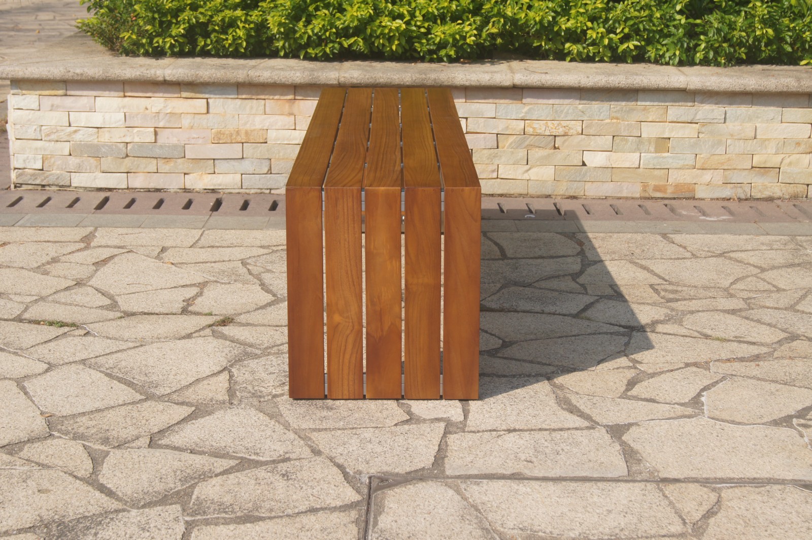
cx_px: 406
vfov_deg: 22.6
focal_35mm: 60
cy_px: 270
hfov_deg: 33.4
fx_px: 1352
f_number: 9
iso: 100
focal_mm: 40
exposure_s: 1/200
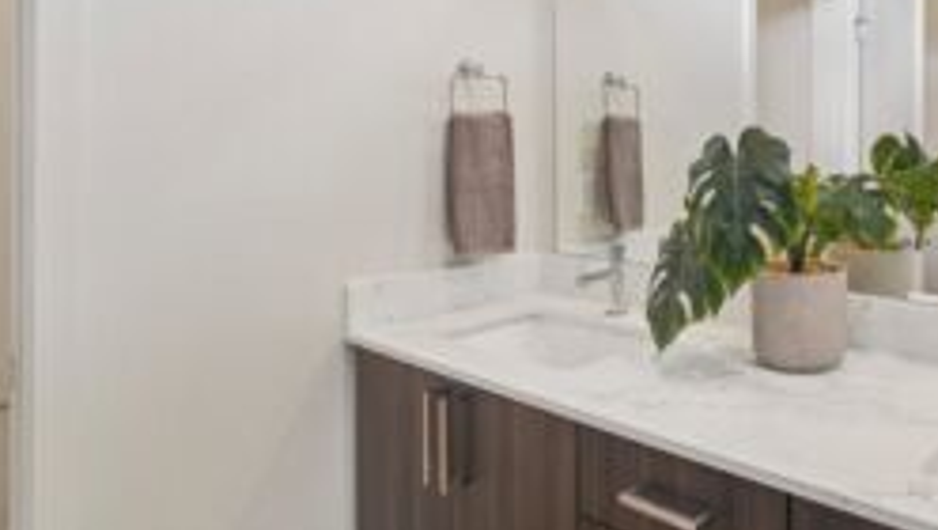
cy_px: 153
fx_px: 672
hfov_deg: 66.8
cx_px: 666
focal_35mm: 27
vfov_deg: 42.1
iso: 1600
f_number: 8
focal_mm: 16
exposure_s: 1/100
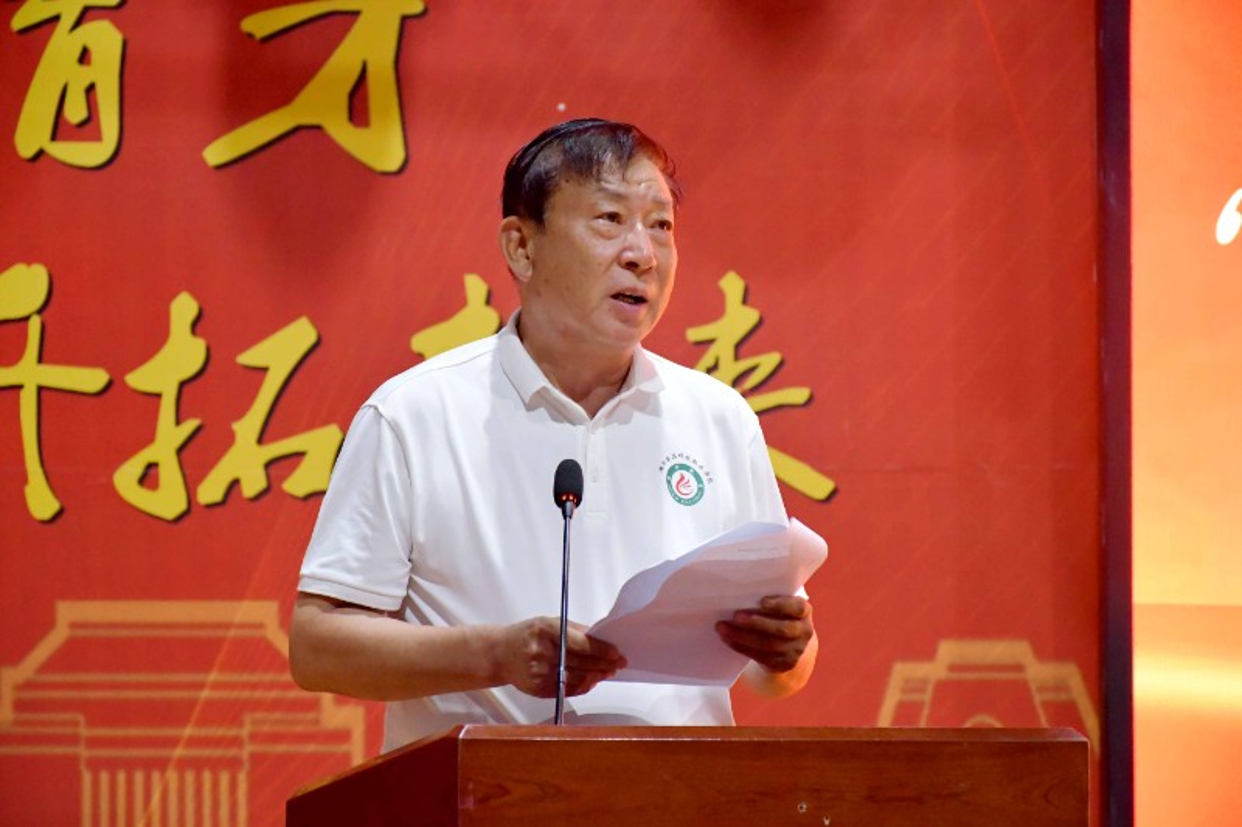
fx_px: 4656
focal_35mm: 135
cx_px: 621
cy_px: 414
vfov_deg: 10.2
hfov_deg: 15.2
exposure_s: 1/80
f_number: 5.3
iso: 9000
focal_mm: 90
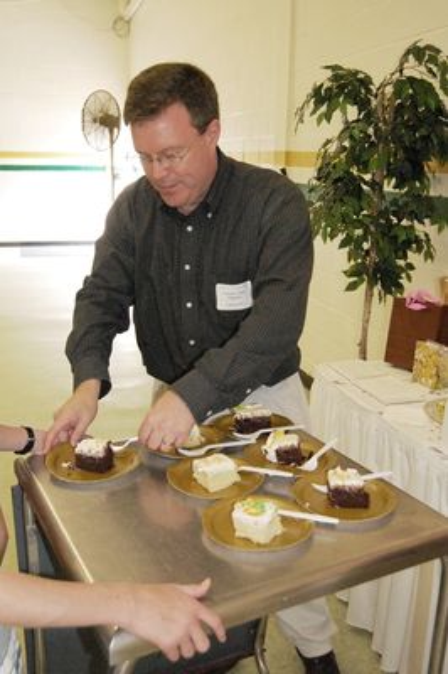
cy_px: 337
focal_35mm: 36
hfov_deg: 36.8
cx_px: 224
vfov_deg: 53.2
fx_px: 673
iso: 1600
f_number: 5
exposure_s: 1/60
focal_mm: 24
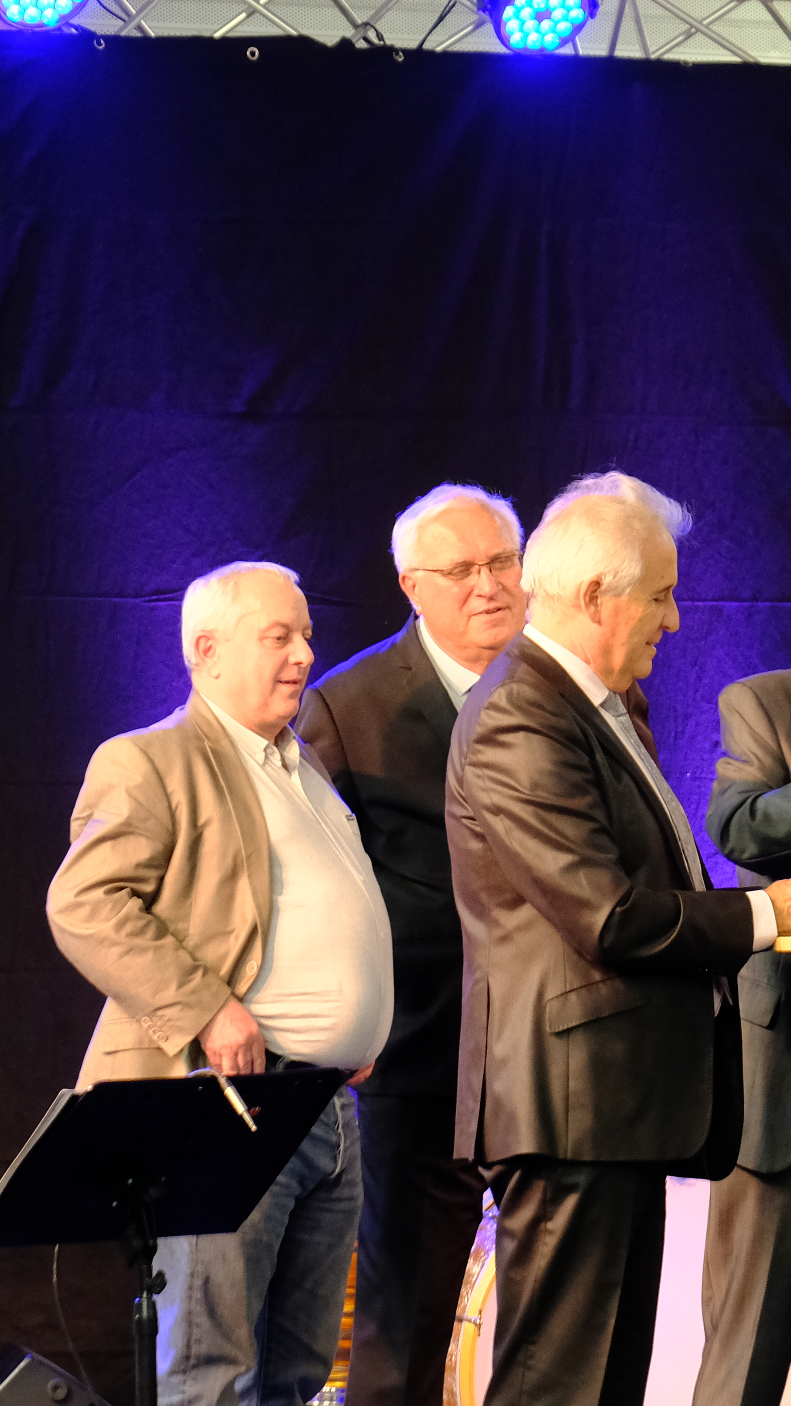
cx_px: 708
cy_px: 677
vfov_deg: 11.6
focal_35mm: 186
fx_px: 6935
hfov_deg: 6.5
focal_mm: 55.6
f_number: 5
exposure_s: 1/58
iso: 2000
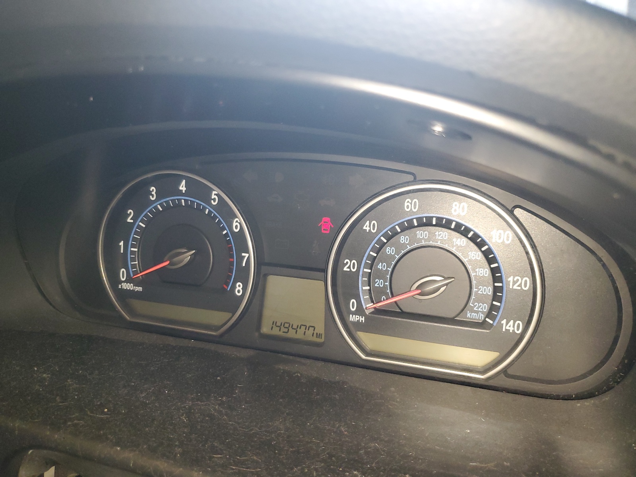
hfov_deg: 67.3
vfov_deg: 53.1
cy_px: 238
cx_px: 318
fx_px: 478
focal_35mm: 26
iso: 203
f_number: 1.5
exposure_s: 1/60.2
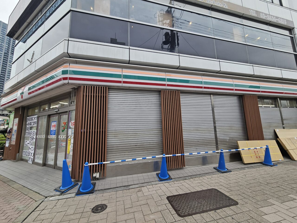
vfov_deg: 89.9
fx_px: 112
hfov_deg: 106.2
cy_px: 112
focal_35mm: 13
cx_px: 148
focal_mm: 2.2
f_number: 2.2
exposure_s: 1/121
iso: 50
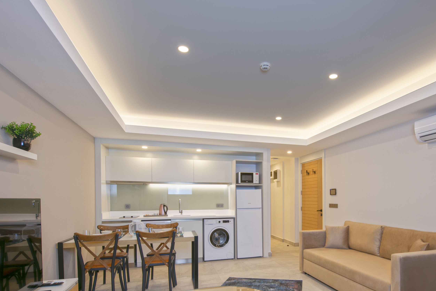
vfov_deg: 55.8
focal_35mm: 22
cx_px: 264
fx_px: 267
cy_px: 199
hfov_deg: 77.5
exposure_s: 1/4
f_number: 8
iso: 140
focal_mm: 15
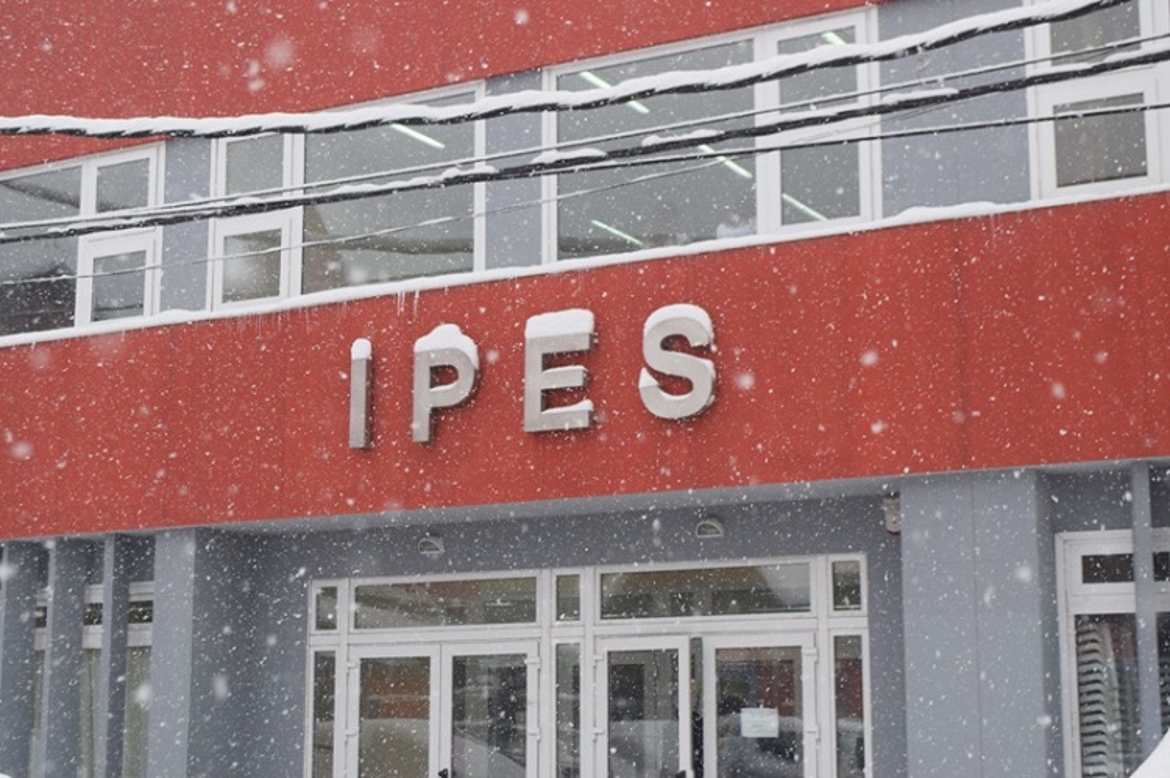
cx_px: 585
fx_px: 1949
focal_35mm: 60
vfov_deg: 22.6
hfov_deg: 33.4
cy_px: 389
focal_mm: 40
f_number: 8
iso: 360
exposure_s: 1/250
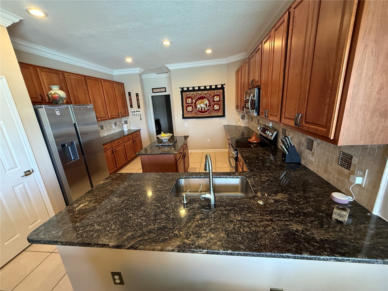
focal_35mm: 14
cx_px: 194
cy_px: 146
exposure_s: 1/60
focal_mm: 2.22
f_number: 2.2
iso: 400
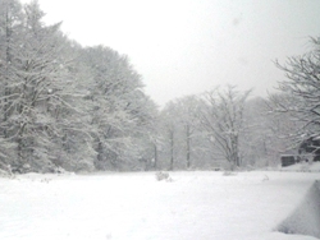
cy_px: 123
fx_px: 444
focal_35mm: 48
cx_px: 42
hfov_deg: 37.5
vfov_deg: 30.3
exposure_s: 1/500
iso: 80
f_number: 2.8
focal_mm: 4.4
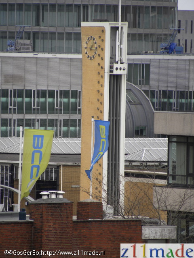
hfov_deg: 2.4
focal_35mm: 624
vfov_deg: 3.2
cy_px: 129
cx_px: 97
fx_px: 4663
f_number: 5
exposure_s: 1/178
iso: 64
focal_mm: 110.4
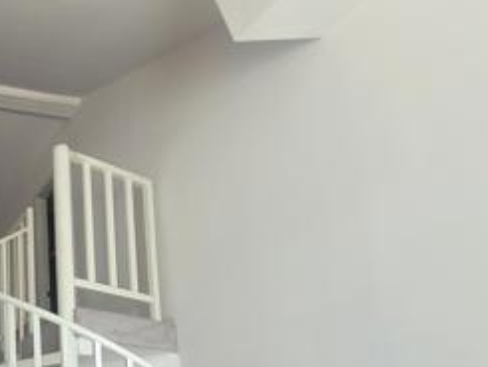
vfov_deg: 37.0
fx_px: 480
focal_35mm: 34
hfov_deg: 40.5
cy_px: 375
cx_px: -78
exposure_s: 1/60
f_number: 2.2
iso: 100
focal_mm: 1.74
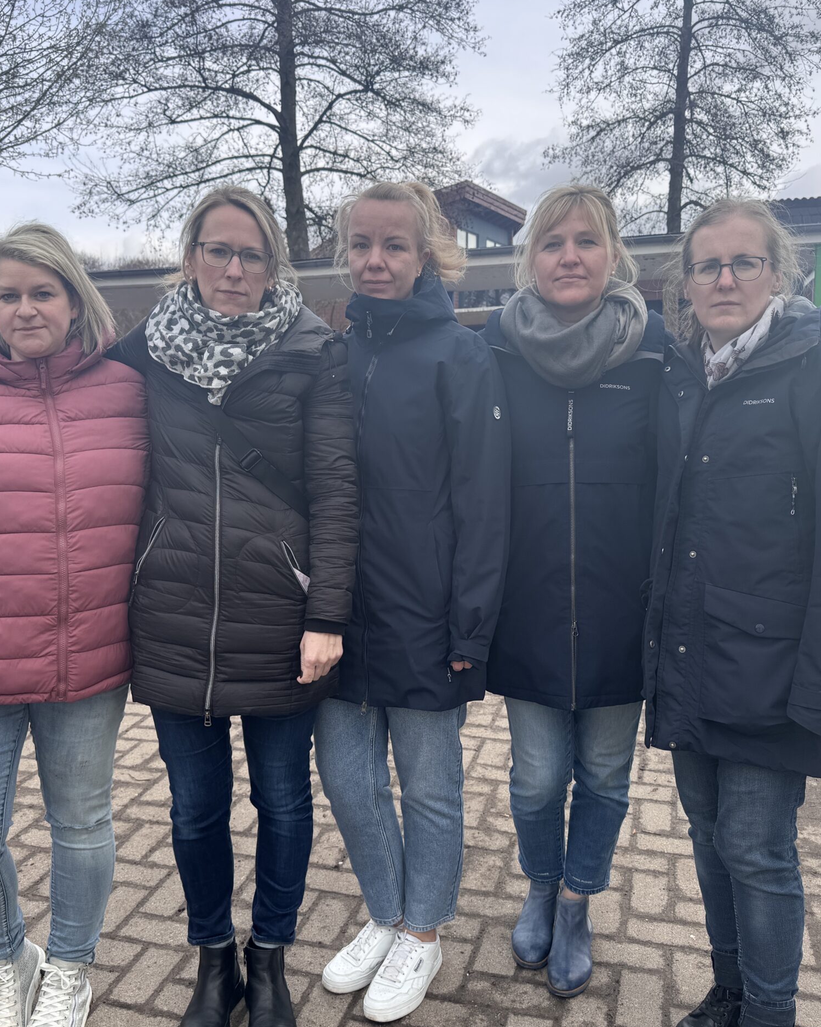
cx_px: 373
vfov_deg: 55.7
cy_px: 512
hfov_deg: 45.7
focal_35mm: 32
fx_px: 972
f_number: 1.78
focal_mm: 6.76
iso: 80
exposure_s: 1/938
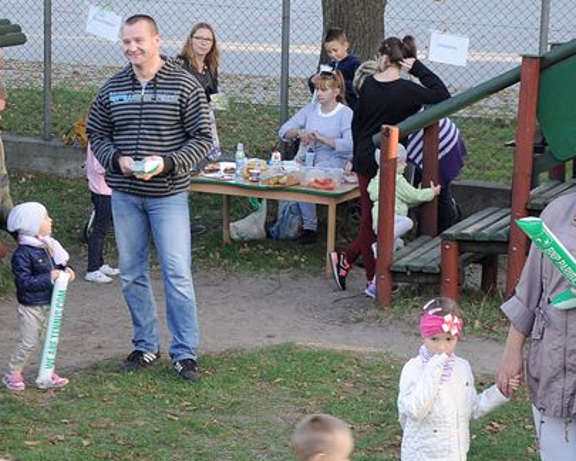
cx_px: 287
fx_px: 2267
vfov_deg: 11.6
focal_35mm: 133
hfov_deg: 14.5
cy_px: 277
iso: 320
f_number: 4.8
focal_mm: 45
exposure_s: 1/100
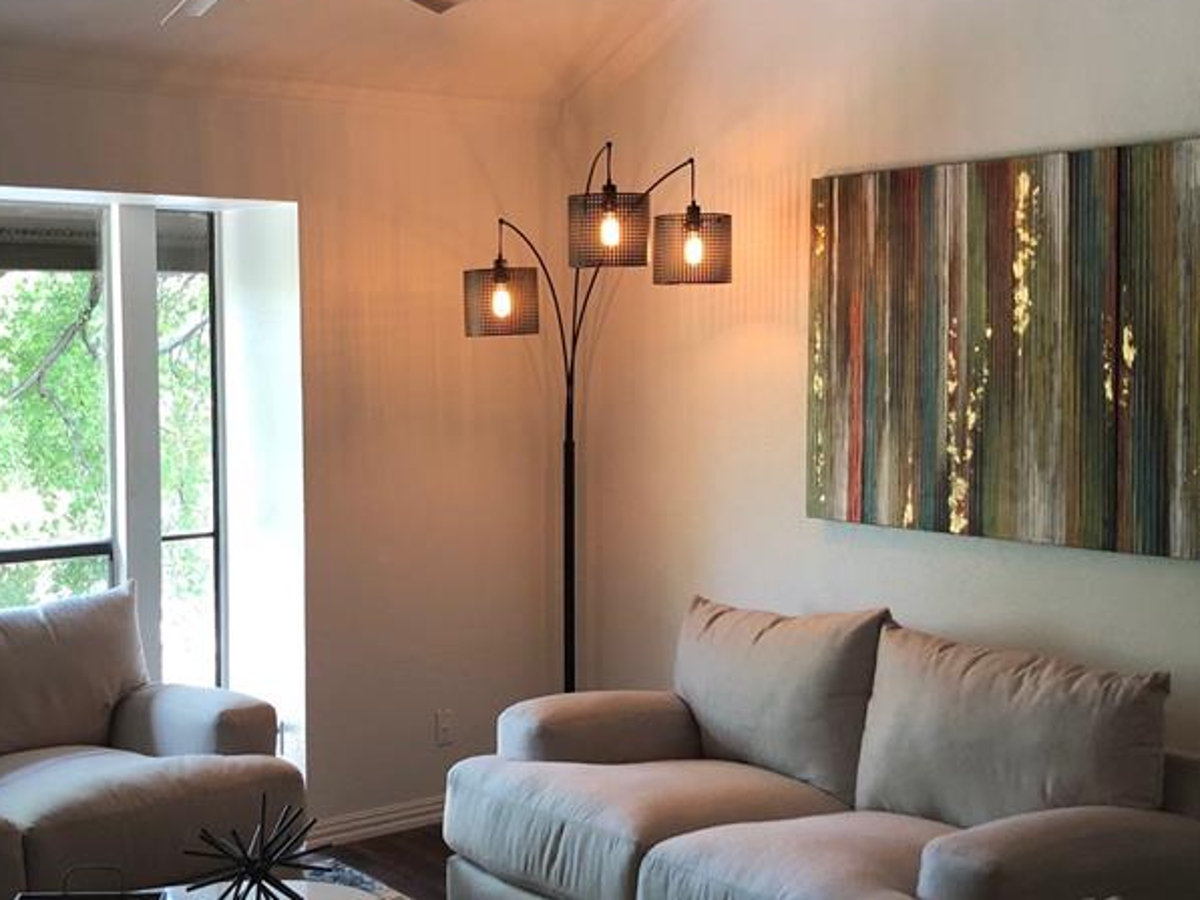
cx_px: 458
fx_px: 1664
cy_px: 452
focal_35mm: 48
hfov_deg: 39.4
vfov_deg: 30.3
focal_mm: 3.99
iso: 40
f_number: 1.8
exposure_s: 1/15
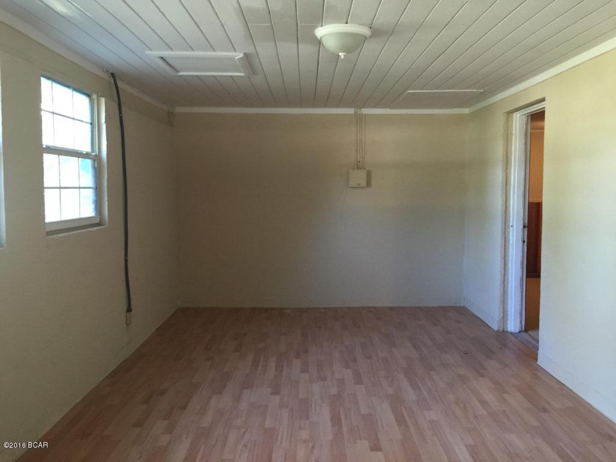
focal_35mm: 29
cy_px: 231
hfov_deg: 61.7
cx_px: 308
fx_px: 516
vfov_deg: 48.2
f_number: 2.2
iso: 80
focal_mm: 4.15
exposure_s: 1/15
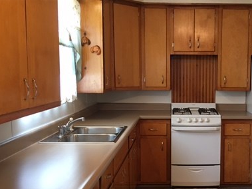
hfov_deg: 38.0
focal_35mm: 49
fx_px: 357
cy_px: 117
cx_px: 186
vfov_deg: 29.6
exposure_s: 1/15
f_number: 2.2
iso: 80
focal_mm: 4.15
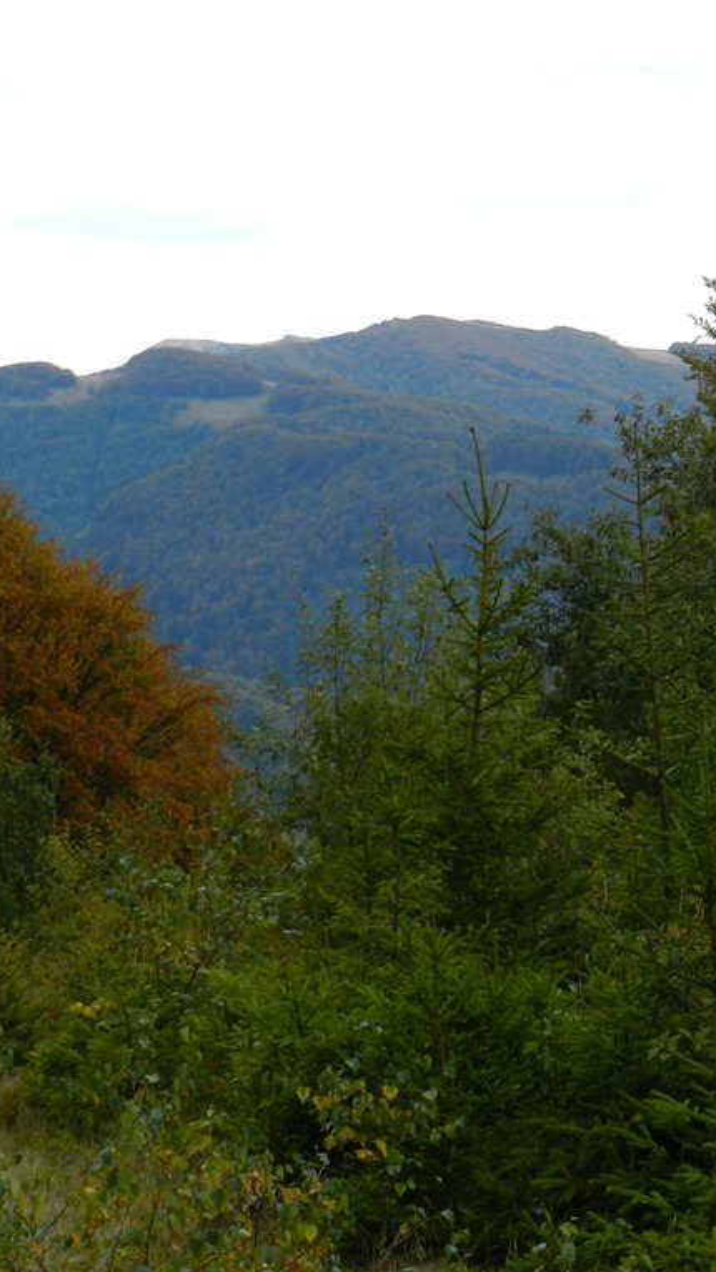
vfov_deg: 14.7
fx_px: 4926
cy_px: 634
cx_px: 520
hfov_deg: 8.3
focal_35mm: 146
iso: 160
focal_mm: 17.7
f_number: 4.6
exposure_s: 1/100
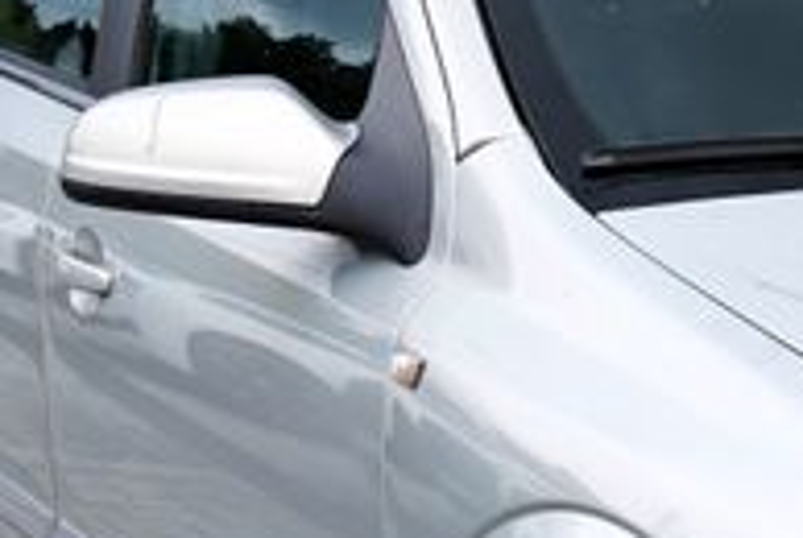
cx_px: 1225
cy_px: 420
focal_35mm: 158
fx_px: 3530
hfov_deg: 12.3
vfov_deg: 8.7
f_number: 7.1
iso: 100
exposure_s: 1/200
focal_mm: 30
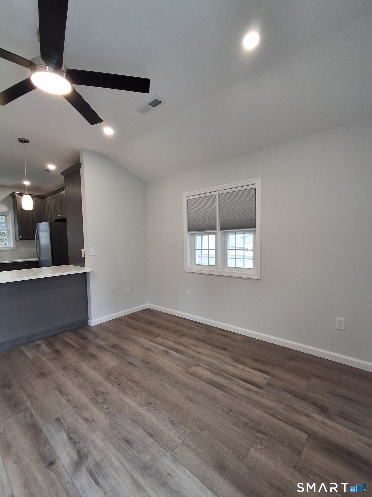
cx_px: 186
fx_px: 229
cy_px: 248
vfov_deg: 94.5
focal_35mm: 16
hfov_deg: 78.1
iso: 40
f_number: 2.2
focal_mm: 1.64
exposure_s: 1/40
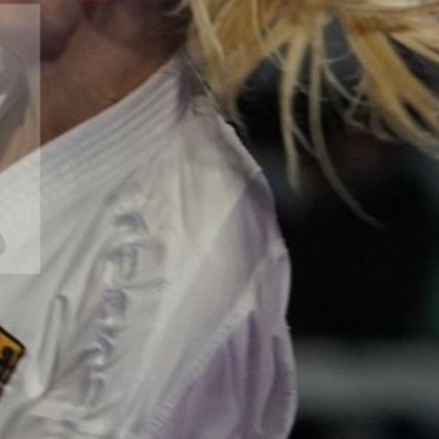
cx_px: -601
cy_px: 139
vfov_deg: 1.2
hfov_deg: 1.2
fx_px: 21565
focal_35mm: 1503
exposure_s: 1/1000
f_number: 2.8
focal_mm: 194
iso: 800
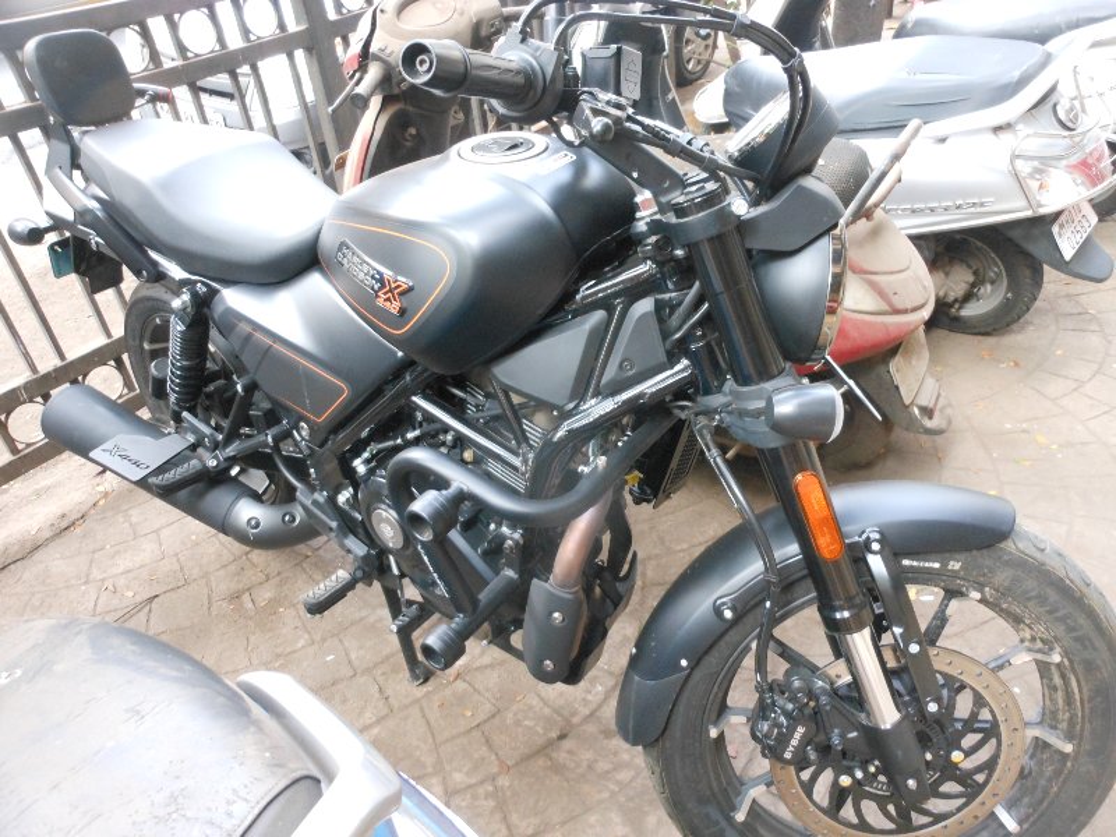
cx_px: 558
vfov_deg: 49.7
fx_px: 903
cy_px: 418
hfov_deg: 63.4
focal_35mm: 28
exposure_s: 1/30
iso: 400
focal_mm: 5
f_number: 3.7
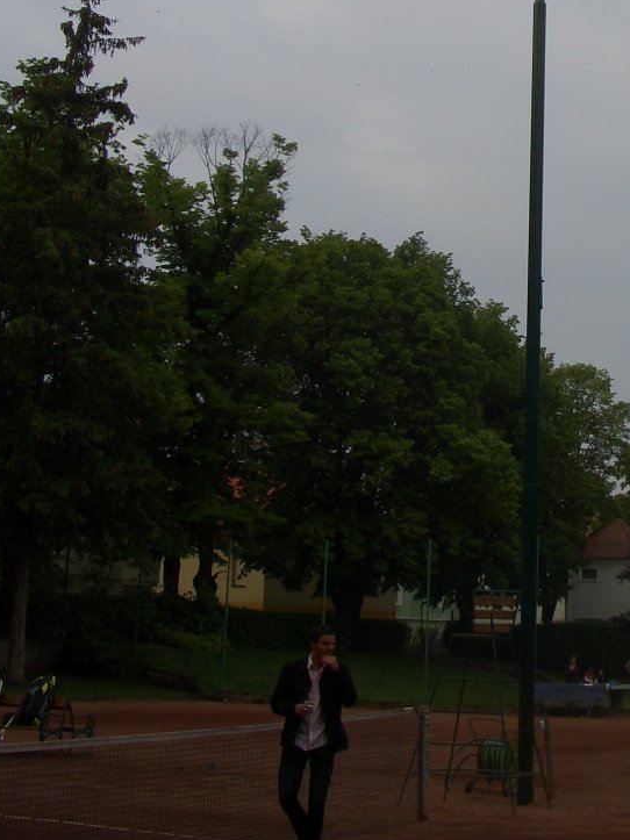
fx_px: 1505
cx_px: 546
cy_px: 156
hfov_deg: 23.1
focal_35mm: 62
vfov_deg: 30.4
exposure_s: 1/160
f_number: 4.3
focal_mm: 5.8
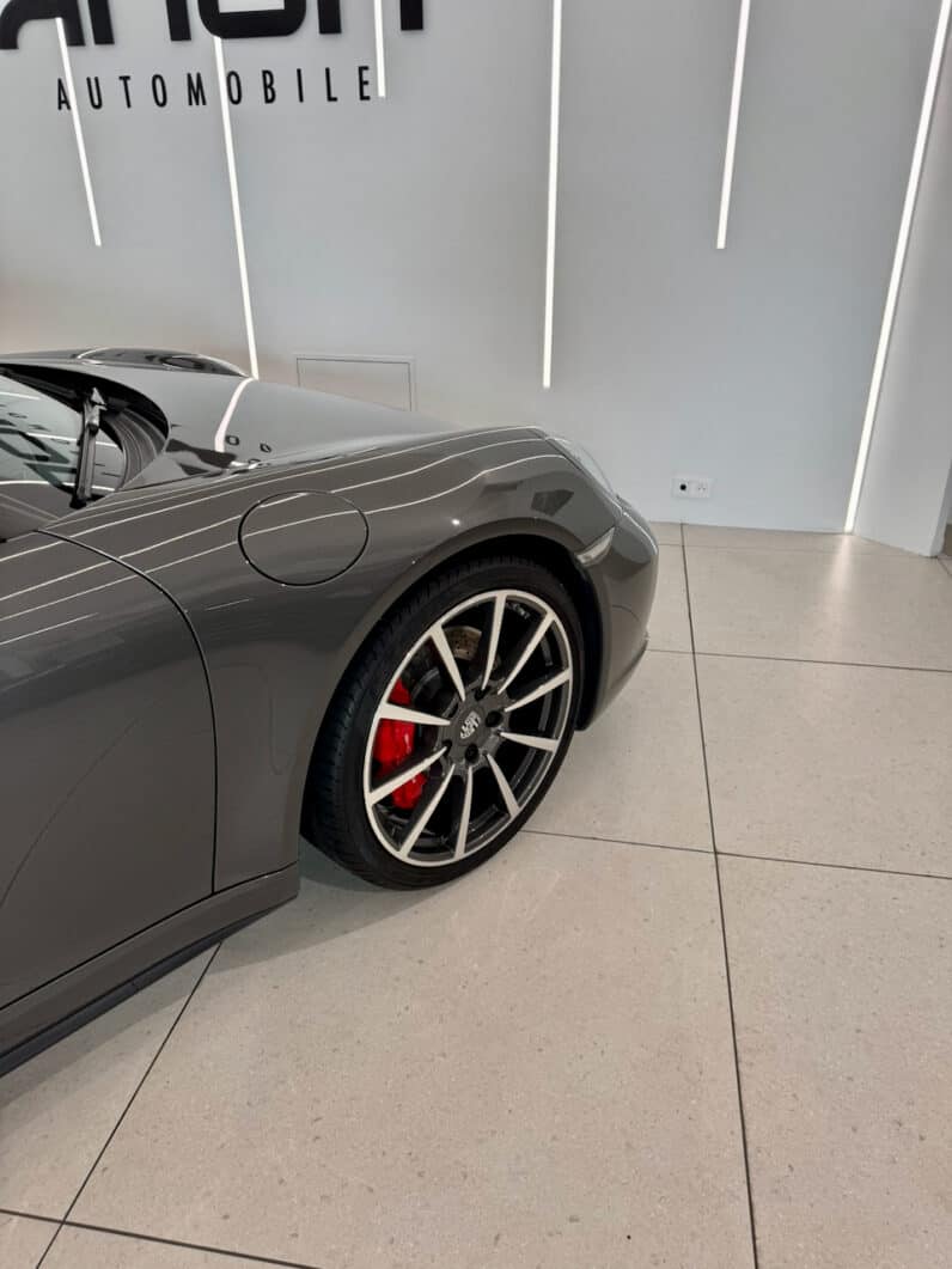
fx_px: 880
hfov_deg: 56.8
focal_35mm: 24
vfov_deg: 71.6
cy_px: 634
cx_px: 476
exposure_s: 1/100
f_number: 1.78
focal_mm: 6.76
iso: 80
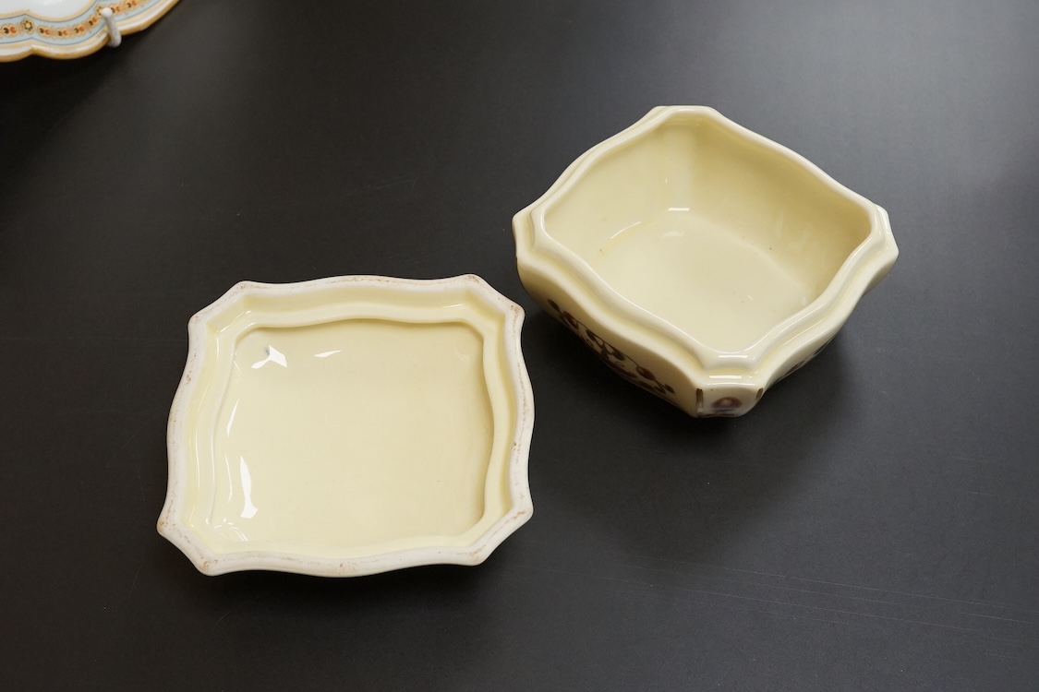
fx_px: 1299
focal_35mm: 45
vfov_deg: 29.9
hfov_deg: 43.6
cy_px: 346
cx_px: 520
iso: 1600
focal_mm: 30
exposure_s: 1/80
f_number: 14
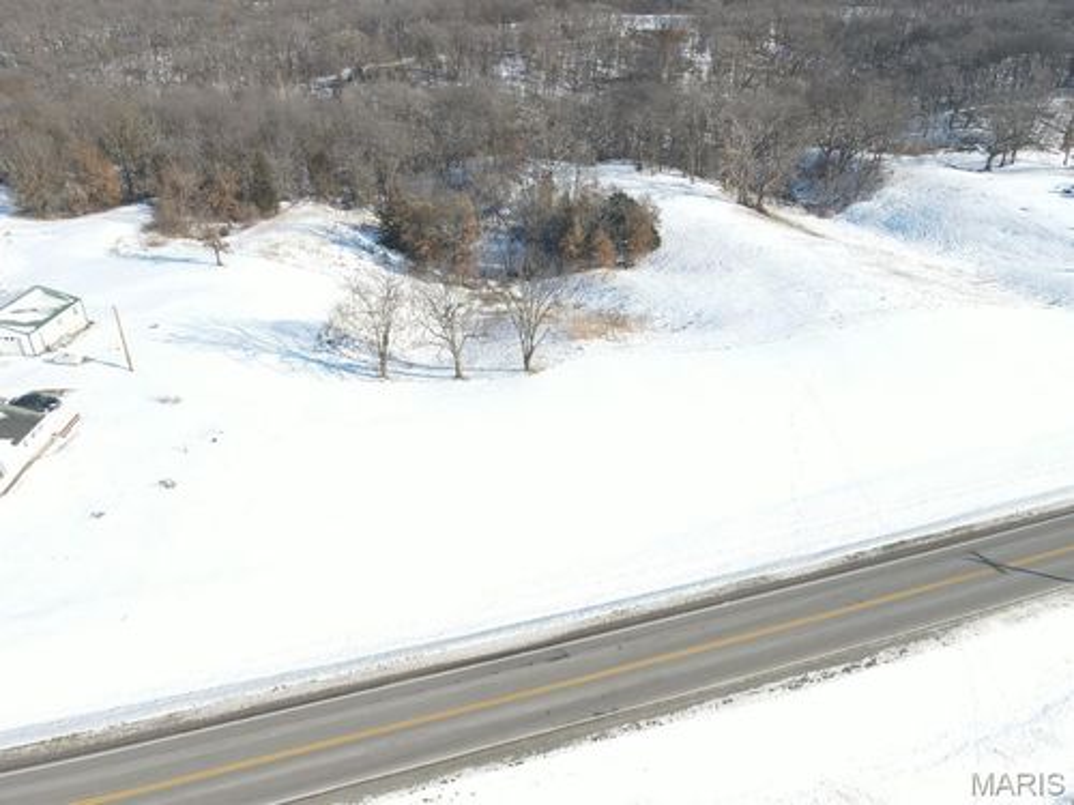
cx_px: 537
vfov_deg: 56.8
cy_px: 402
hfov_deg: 71.6
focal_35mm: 24
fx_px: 745
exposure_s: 1/500
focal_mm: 4.5
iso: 100
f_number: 2.8
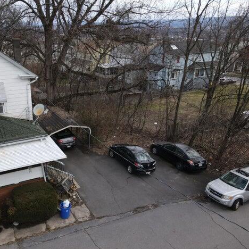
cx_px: 82
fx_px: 236
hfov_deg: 54.4
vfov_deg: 55.6
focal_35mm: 29
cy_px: 123
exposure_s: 1/15
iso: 250
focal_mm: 4.5
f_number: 2.8
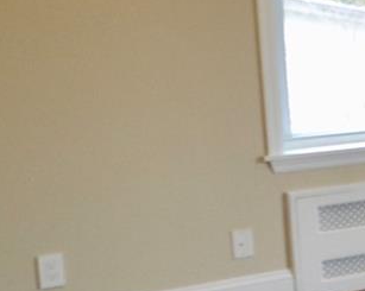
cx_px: 987
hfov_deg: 12.7
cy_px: 139
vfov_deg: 16.3
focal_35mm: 94
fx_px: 1014
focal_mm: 10
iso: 400
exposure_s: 1/60
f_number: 4
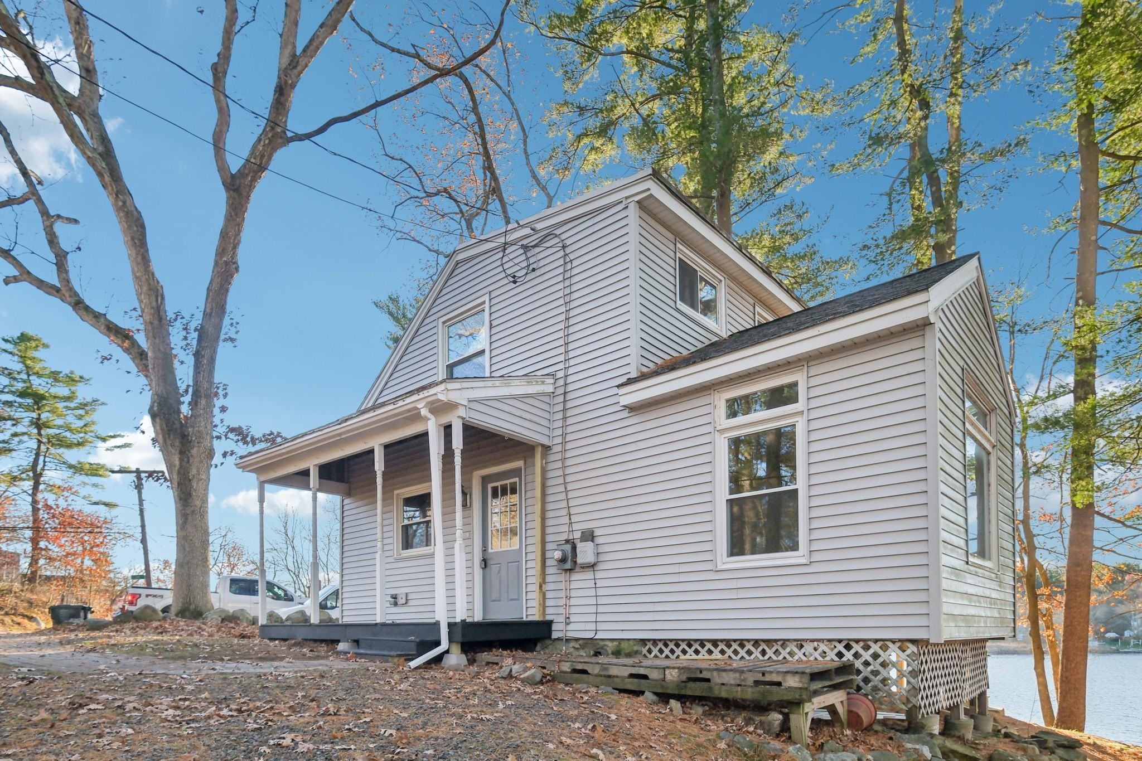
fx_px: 539
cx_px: 571
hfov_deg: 93.3
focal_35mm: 17
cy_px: 380
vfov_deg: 70.4
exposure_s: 1/240
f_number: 5.6
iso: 320
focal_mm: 11.5
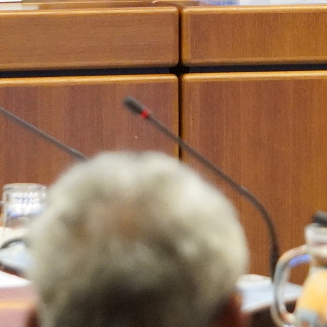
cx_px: 220
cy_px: -97
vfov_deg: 4.0
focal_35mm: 436
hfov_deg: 4.0
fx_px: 4659
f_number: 5
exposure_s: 1/160
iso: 4000
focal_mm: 75
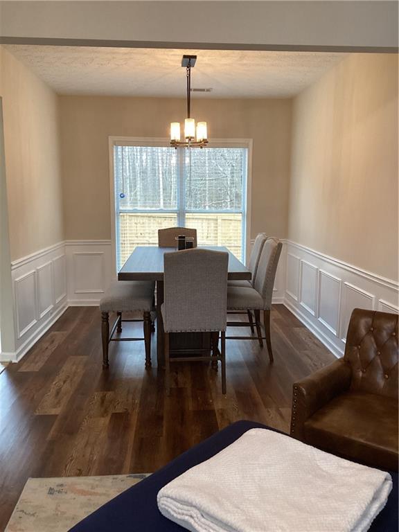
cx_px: 200
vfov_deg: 58.4
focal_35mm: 31
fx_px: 476
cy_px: 266
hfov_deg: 45.4
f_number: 2.4
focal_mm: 3.3
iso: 200
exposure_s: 1/60
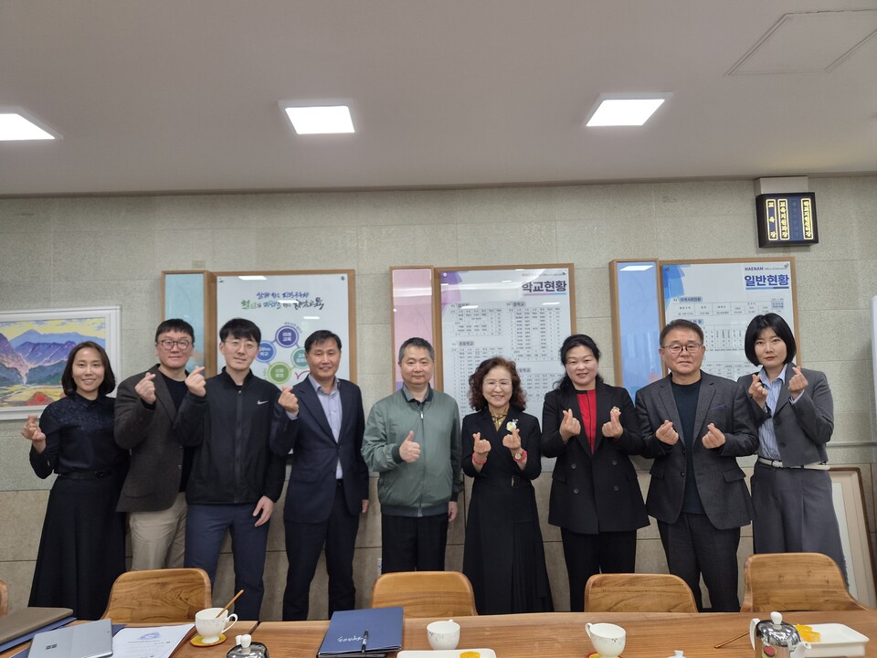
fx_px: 583
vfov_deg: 58.9
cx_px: 438
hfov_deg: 73.9
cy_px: 329
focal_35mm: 23
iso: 160
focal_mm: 5.4
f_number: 1.8
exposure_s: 1/120
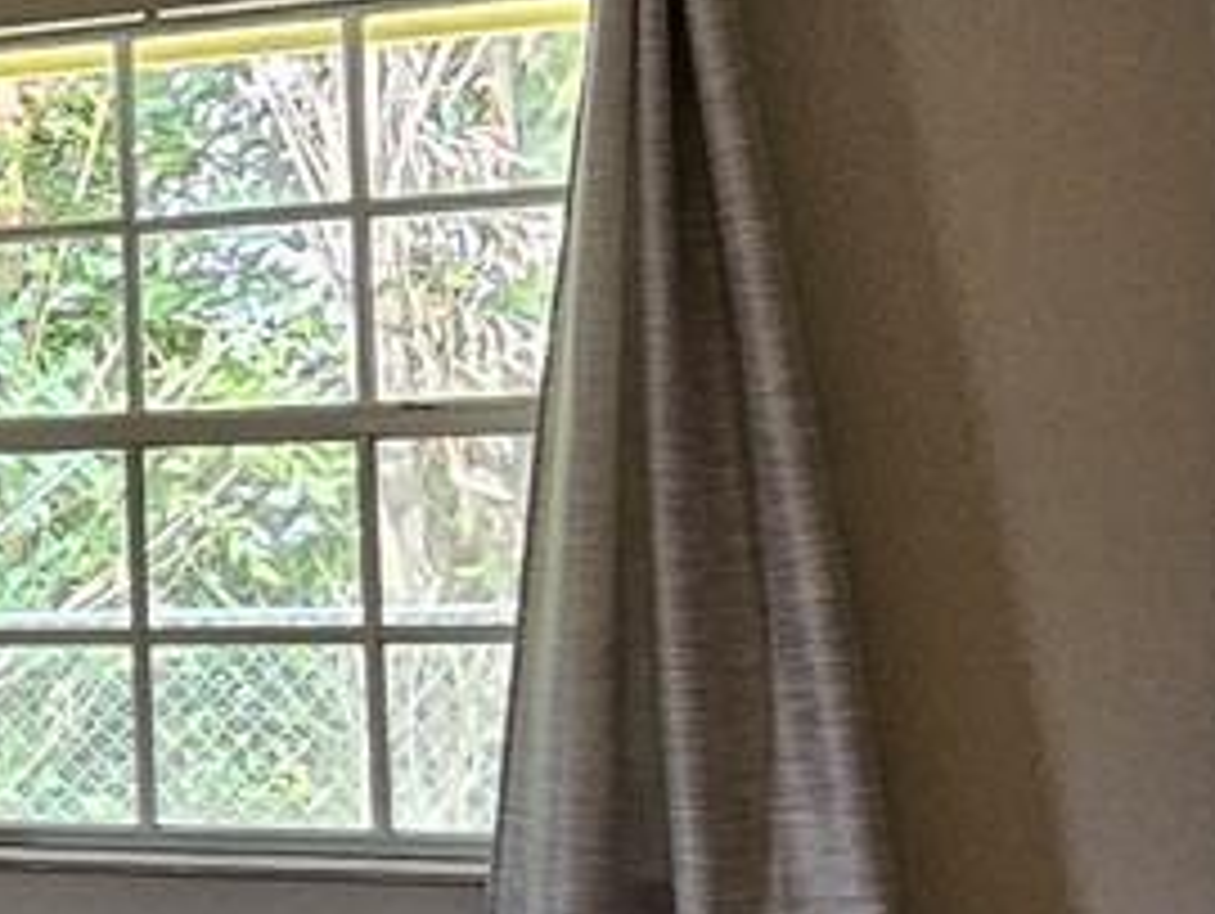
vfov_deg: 19.2
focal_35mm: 77
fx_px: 2705
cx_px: -1202
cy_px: 428
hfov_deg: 17.8
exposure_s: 1/60
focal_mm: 2.2
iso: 320
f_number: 2.2
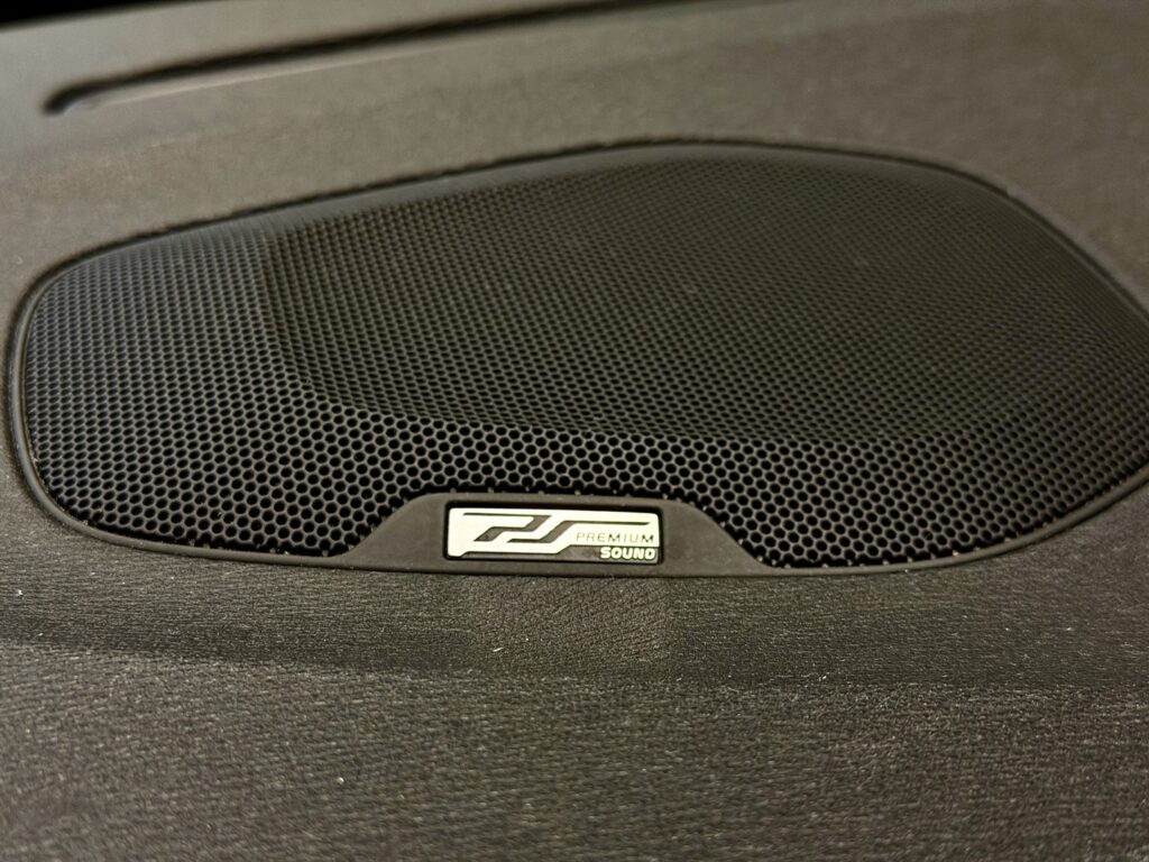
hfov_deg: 39.7
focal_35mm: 48
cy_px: 431
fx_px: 1593
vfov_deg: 30.3
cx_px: 574
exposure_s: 1/100
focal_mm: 6.76
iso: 125
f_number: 1.78
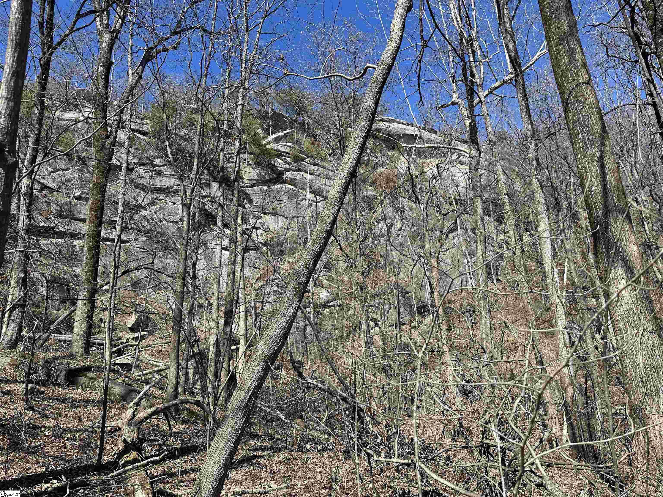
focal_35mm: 24
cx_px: 332
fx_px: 460
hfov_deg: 71.6
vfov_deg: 56.8
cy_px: 248
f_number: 1.78
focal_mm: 6.86
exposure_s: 1/2070
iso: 80
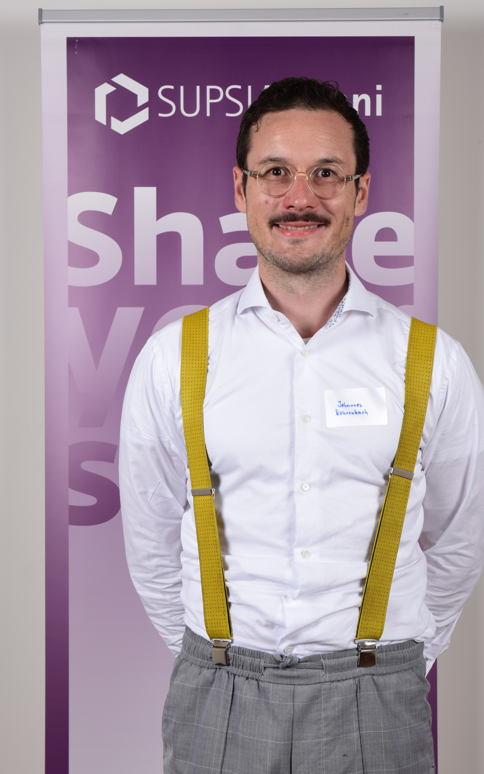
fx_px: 1541
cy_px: 386
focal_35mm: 73
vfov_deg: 28.2
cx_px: 255
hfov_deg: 17.9
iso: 250
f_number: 13
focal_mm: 56
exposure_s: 1/125
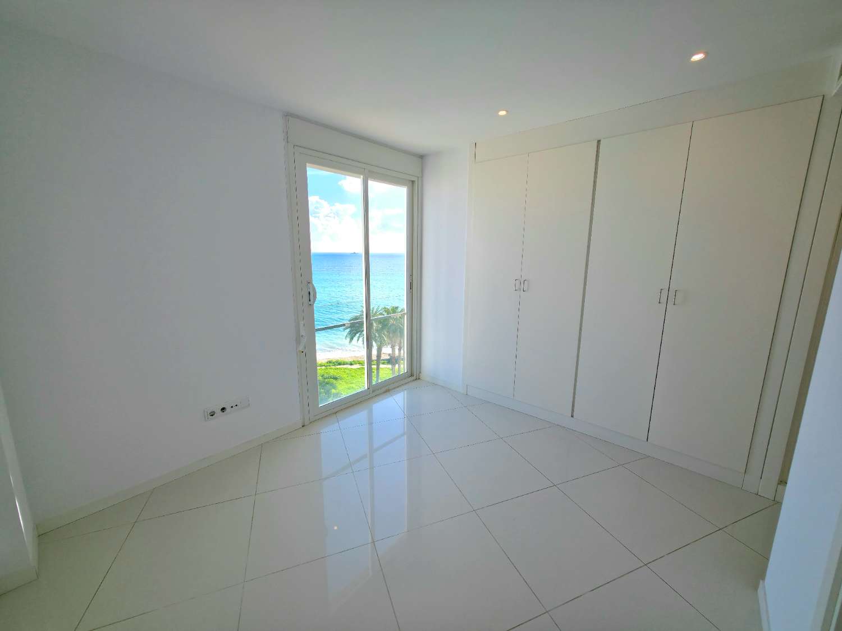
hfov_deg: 106.2
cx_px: 421
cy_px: 316
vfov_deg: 89.9
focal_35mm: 13
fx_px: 316
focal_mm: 2.2
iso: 20
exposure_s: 1/1250
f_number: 1.9
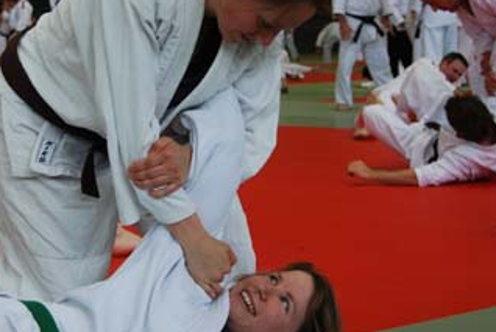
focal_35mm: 99
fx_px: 1365
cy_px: 204
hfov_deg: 20.5
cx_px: 136
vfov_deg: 13.9
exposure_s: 1/50
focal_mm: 35
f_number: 4.8
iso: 200
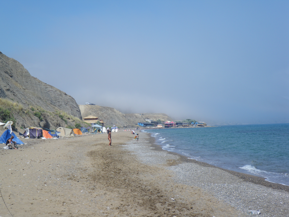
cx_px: 144
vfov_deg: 23.7
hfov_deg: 31.2
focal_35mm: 62
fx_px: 518
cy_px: 108
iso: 50
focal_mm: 11.1
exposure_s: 1/250
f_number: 5.5
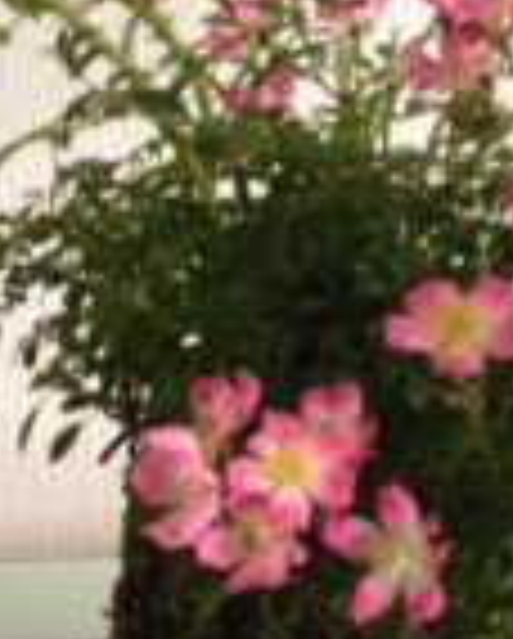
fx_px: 2273
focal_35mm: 120
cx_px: 292
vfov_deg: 16.0
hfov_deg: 12.9
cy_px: 286
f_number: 2.4
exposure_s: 1/20
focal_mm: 4.28
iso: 400
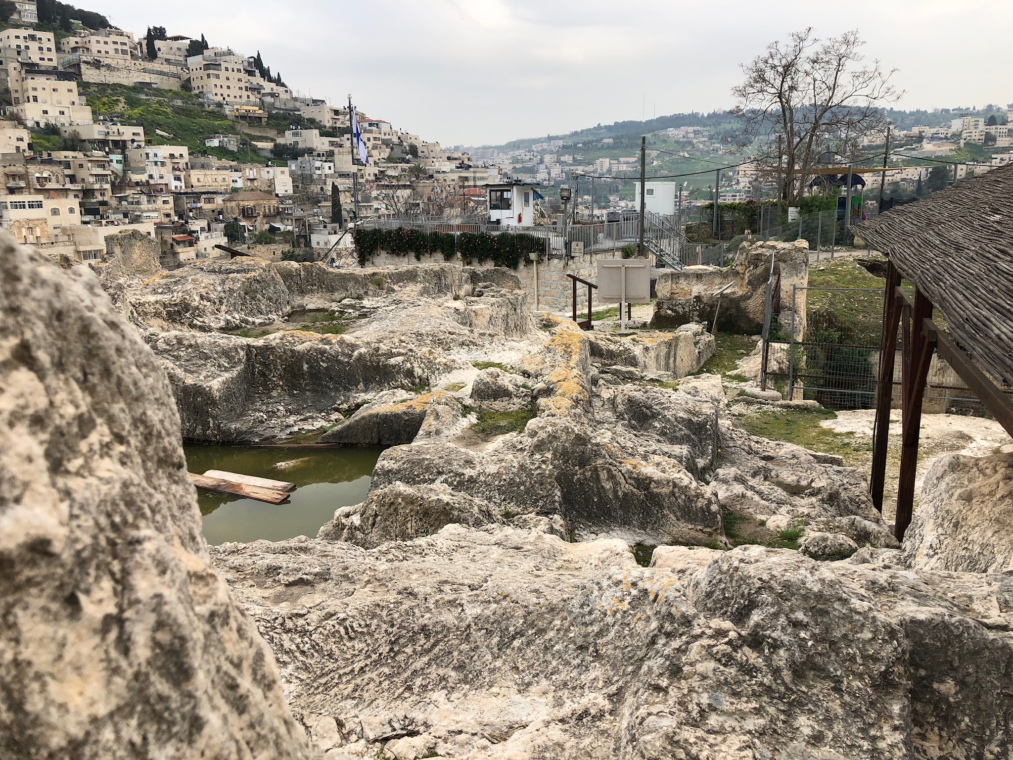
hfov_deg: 63.4
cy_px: 380
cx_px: 506
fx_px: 819
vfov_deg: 49.7
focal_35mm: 28
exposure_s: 1/827
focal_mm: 3.99
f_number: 1.8
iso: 20
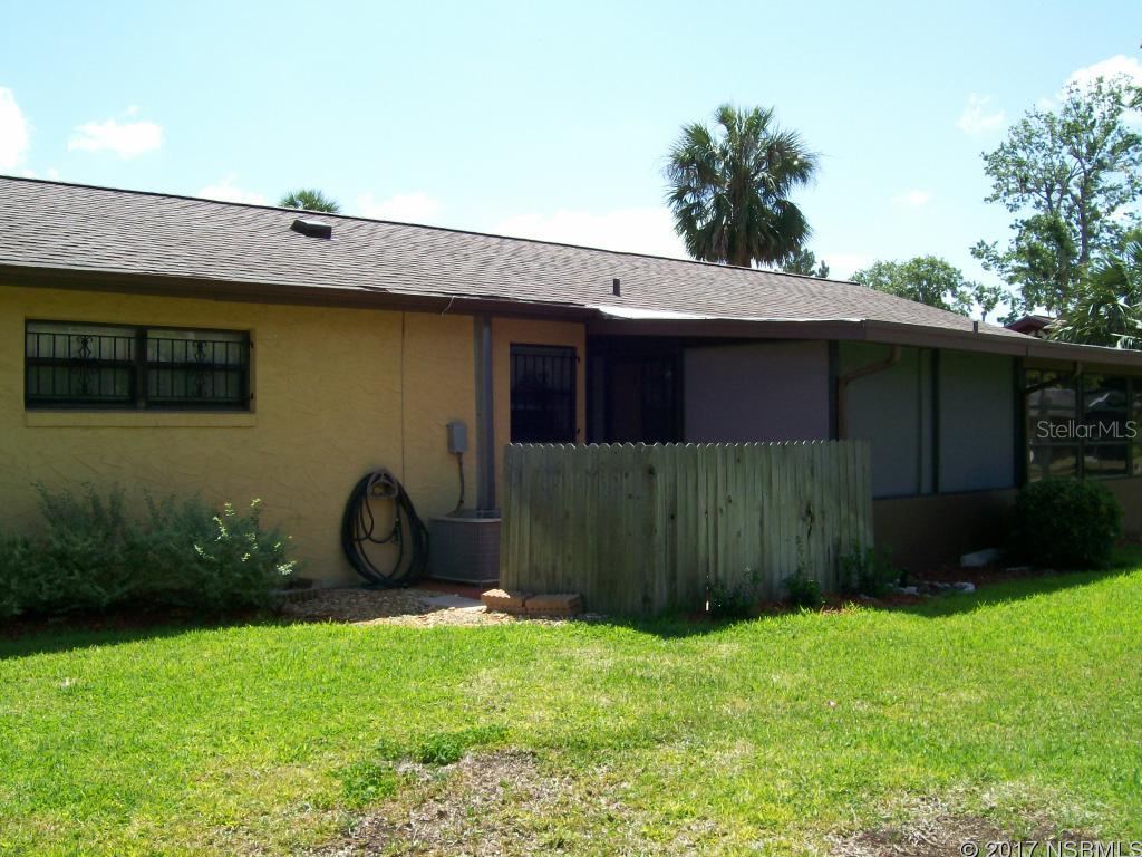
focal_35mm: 36
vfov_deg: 39.7
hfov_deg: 51.4
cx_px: 571
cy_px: 428
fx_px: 1188
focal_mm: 6
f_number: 4.8
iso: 80
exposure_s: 1/394
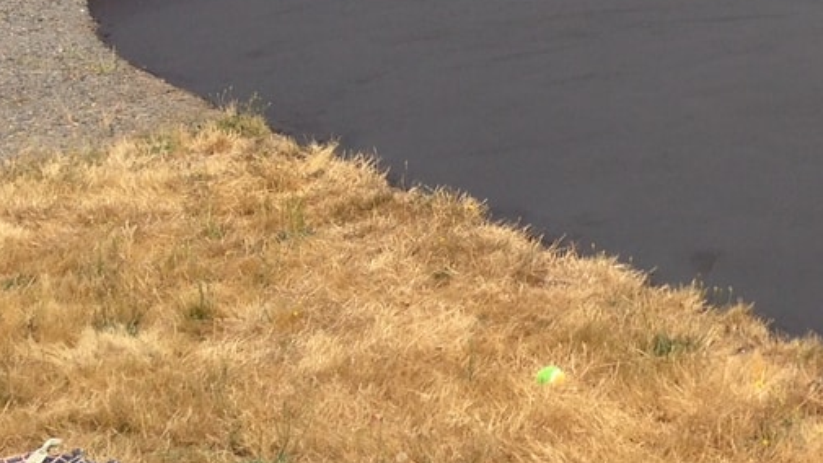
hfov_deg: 20.7
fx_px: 2073
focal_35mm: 95
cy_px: -44
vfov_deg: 12.5
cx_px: 1024
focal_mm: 4.13
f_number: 2.4
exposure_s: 1/968
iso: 50
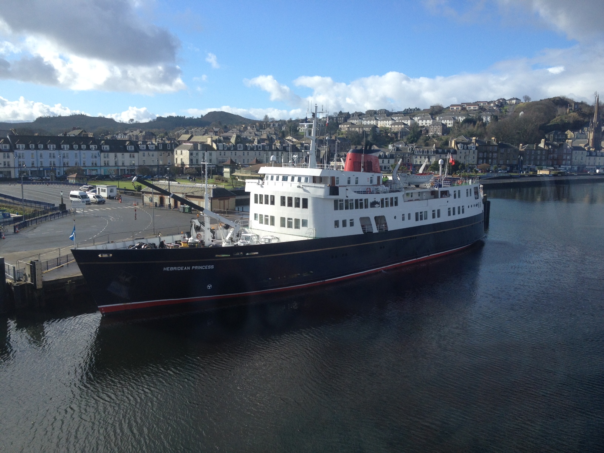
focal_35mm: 35
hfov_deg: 52.6
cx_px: 302
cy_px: 226
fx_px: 611
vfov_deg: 40.7
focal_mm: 4.28
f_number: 2.4
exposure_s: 1/1175
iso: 50
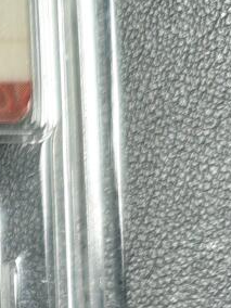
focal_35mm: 165
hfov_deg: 8.0
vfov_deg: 10.5
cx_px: -413
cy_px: 704
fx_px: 1468
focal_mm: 4.94
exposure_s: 1/50
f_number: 1.5
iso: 640
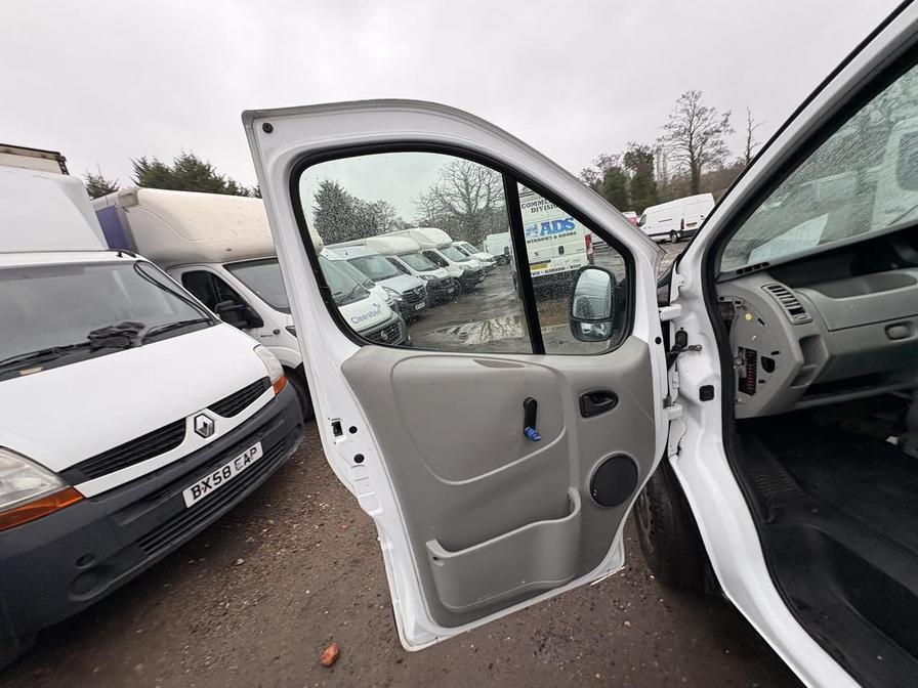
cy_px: 344
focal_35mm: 14
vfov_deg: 85.7
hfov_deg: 102.1
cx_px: 459
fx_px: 371
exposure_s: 1/99
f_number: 2.2
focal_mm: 2.22
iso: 125
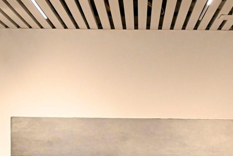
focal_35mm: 137
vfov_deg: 9.9
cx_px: 127
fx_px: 884
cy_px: 192
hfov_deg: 15.0
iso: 2500
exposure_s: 1/160
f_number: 5
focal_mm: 29
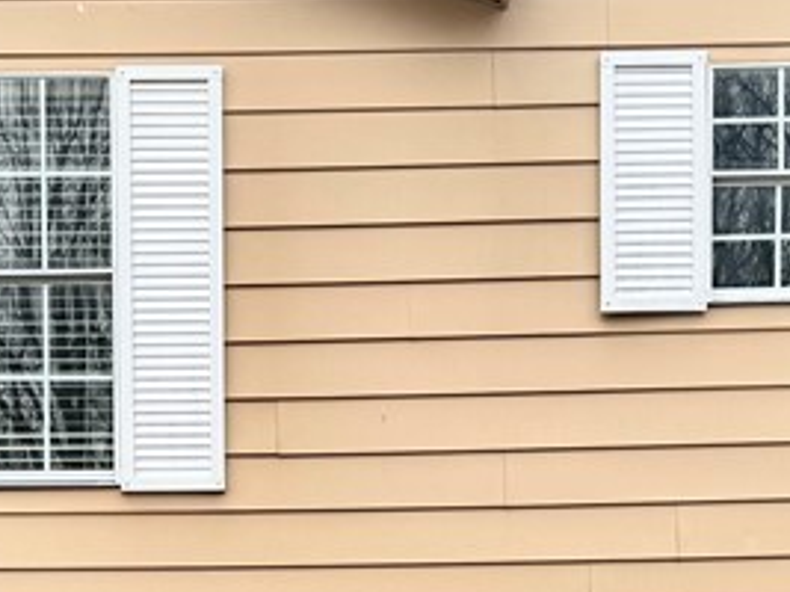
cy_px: 873
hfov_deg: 21.0
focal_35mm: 92
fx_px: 2099
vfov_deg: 15.0
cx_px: 145
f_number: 1.78
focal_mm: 6.76
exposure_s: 1/707
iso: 80
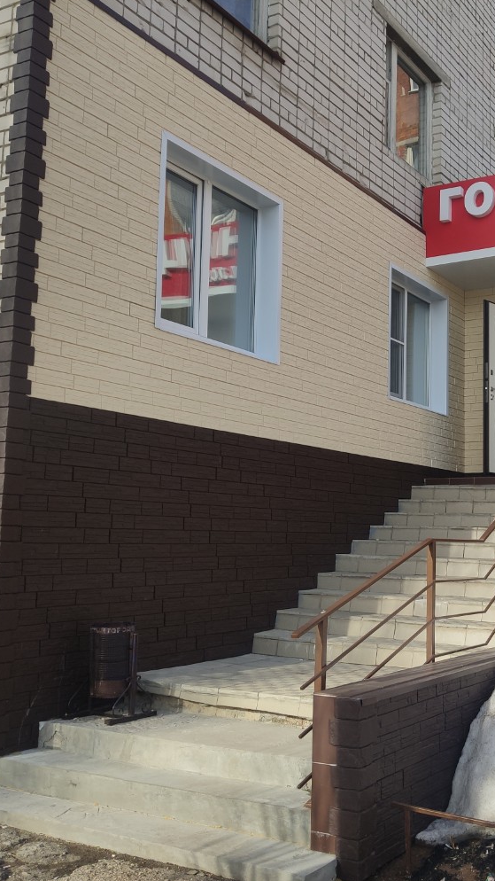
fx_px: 887
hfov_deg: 30.1
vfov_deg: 52.8
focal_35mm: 38
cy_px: 440
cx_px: 429
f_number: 1.75
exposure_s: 1/2500
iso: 112
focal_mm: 4.75
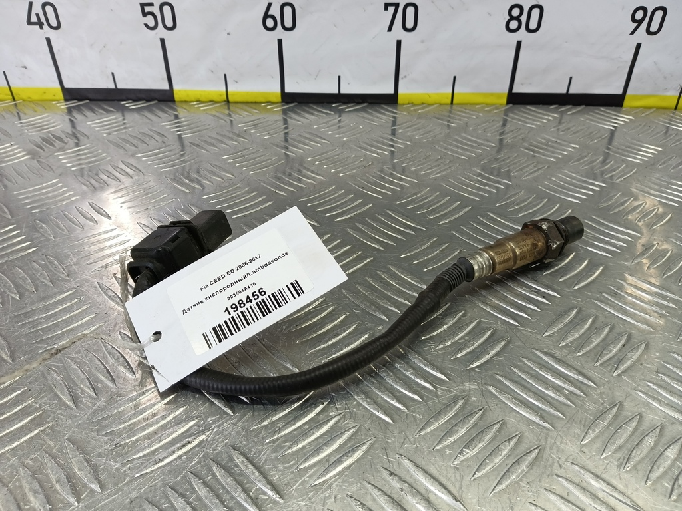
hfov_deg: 73.9
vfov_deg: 58.9
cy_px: 256
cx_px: 341
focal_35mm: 23
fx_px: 453
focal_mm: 4.11
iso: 110
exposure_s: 1/50
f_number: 1.6
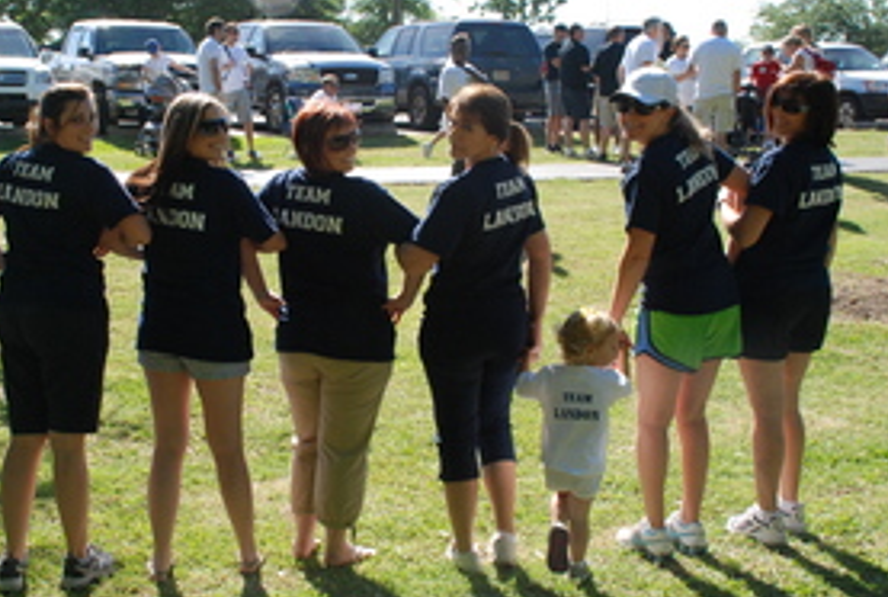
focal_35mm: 52
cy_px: 247
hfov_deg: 37.9
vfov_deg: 26.1
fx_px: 1285
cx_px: 337
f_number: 10
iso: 640
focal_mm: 24
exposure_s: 1/400
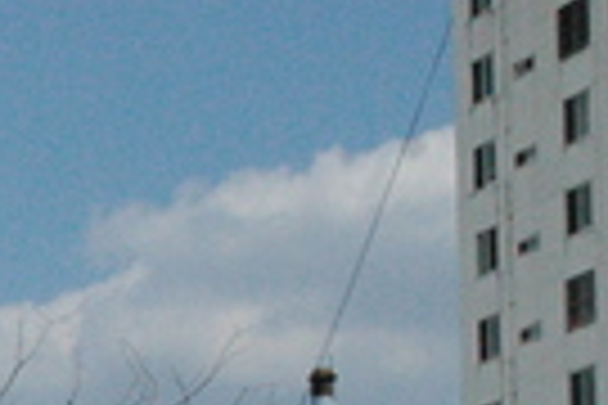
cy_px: 925
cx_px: -570
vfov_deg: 7.0
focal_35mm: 186
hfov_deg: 10.3
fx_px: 3141
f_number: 13
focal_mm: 24
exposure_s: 1/3200
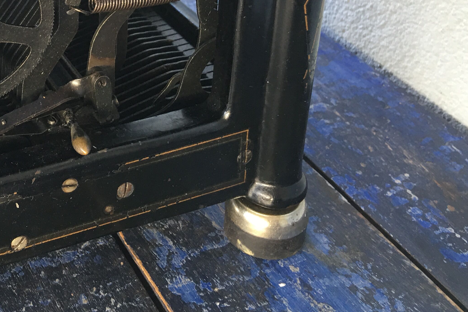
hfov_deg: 32.7
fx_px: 767
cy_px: -11
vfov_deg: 22.0
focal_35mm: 59
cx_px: 71
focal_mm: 4.15
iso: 32
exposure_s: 1/17
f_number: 2.2
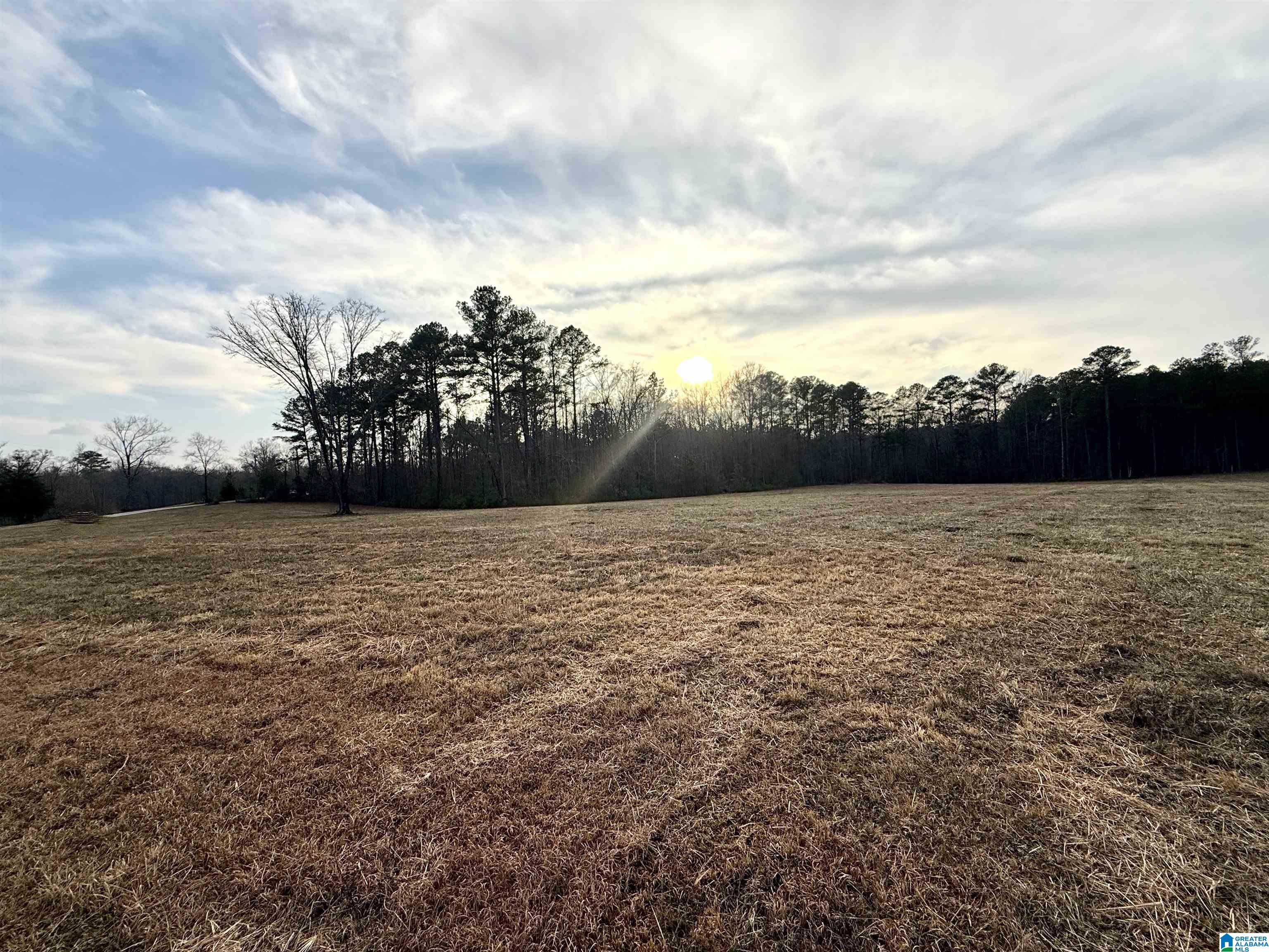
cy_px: 476
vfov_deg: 85.7
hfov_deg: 102.1
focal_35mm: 14
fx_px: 513
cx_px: 634
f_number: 2.2
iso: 50
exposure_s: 1/1497
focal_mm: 2.22
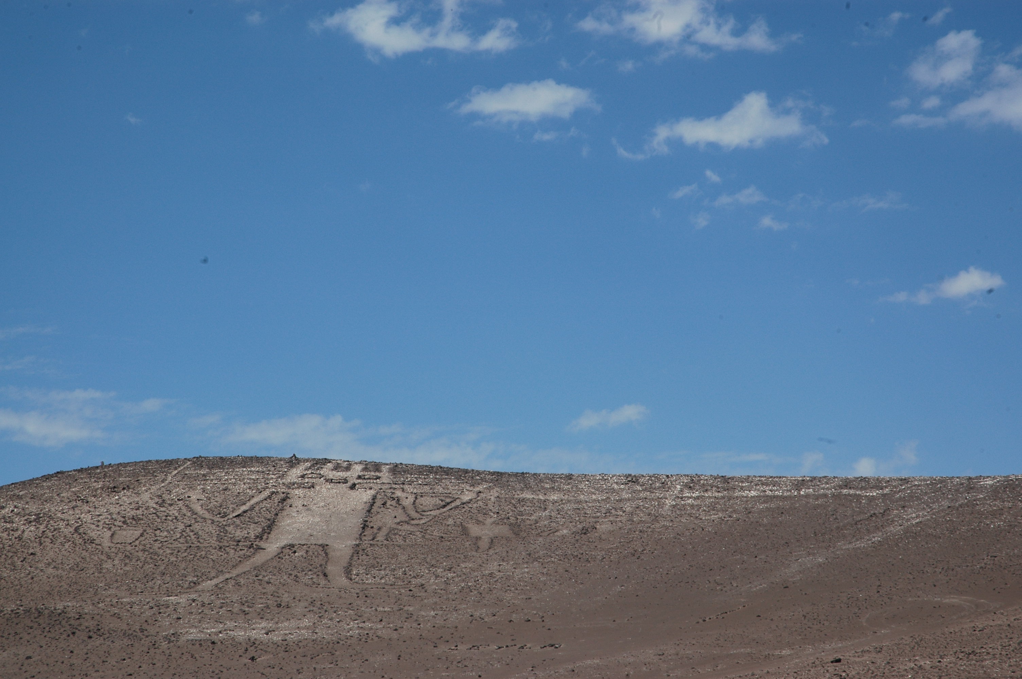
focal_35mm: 105
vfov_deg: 13.0
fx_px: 2978
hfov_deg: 19.5
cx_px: 511
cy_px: 340
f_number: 22
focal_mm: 70
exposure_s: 1/160
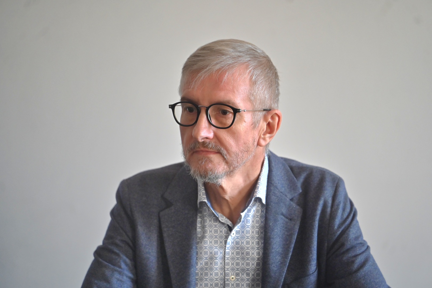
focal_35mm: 180
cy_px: 144
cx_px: 216
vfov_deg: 7.6
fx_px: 2160
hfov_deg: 11.4
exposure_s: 1/400
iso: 1600
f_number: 2.8
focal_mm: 180
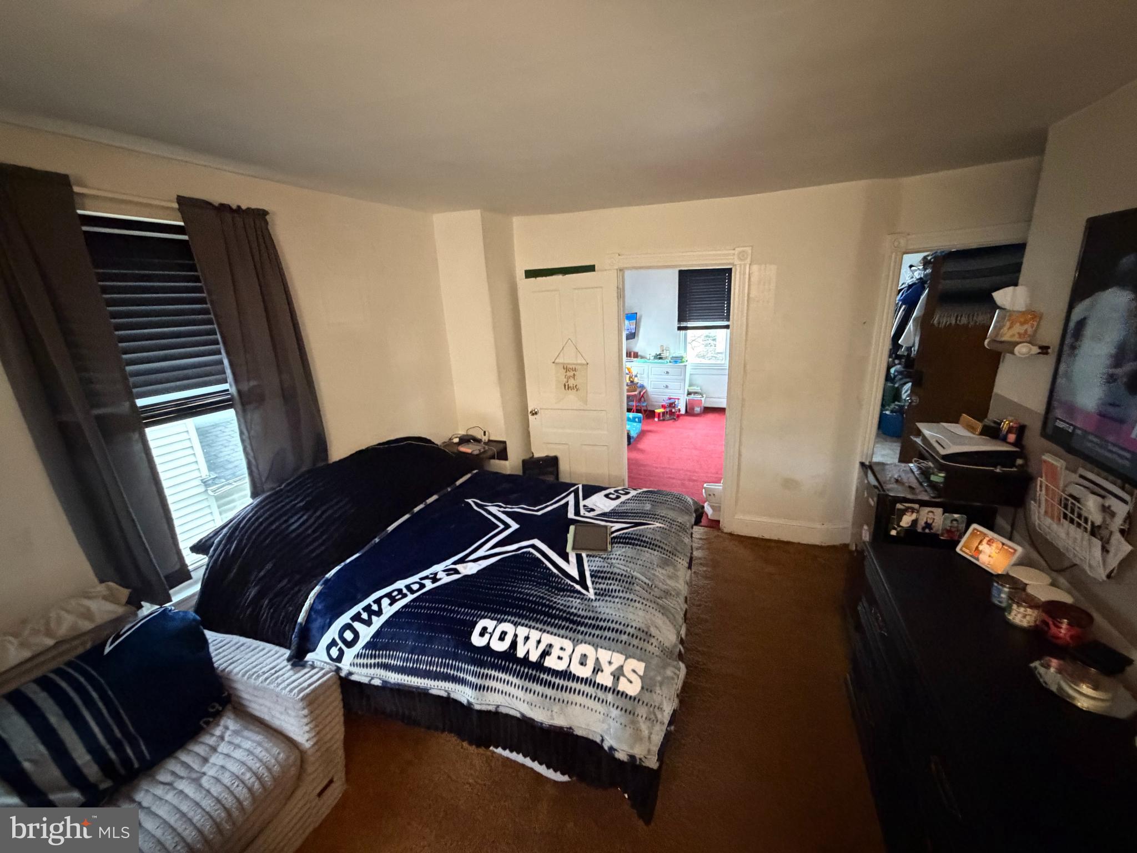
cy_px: 426
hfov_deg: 102.1
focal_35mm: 14
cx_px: 568
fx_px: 460
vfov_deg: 85.7
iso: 1250
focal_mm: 2.22
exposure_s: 1/40
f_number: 2.2
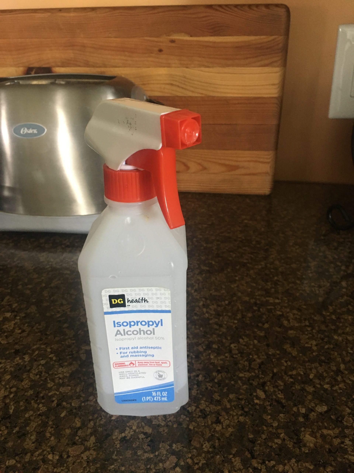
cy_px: 236
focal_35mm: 29
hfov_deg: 48.2
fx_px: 395
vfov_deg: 61.7
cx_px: 177
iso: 200
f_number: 2.2
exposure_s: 1/17
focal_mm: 4.15
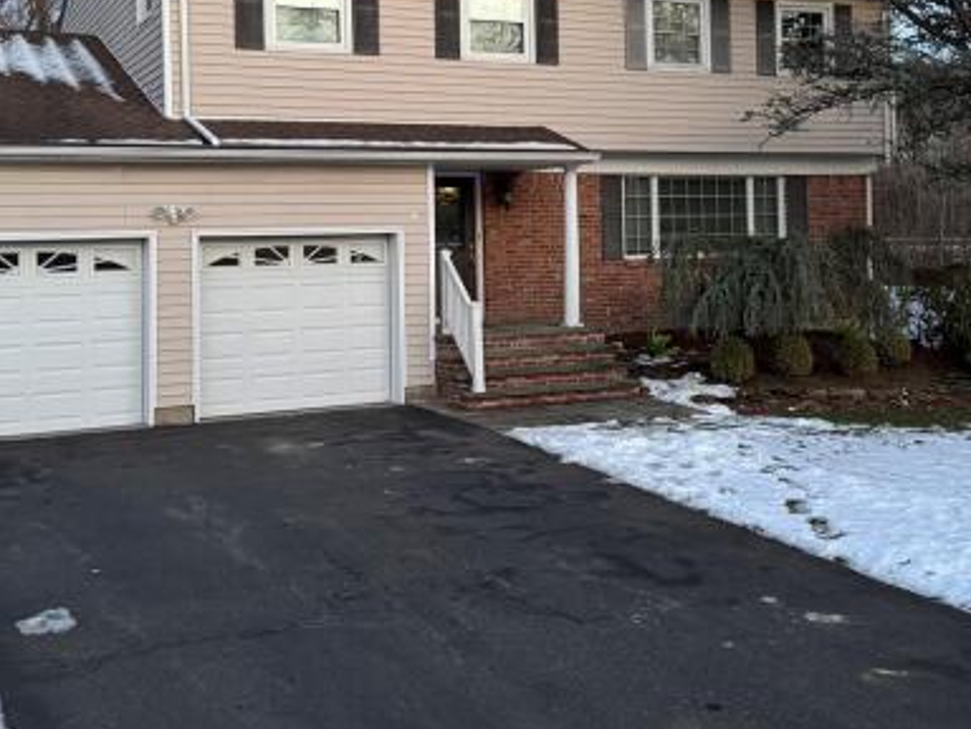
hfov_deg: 42.0
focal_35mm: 45
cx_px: 546
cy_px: 200
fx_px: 1262
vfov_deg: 31.7
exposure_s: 1/60
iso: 400
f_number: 1.78
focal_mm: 6.76
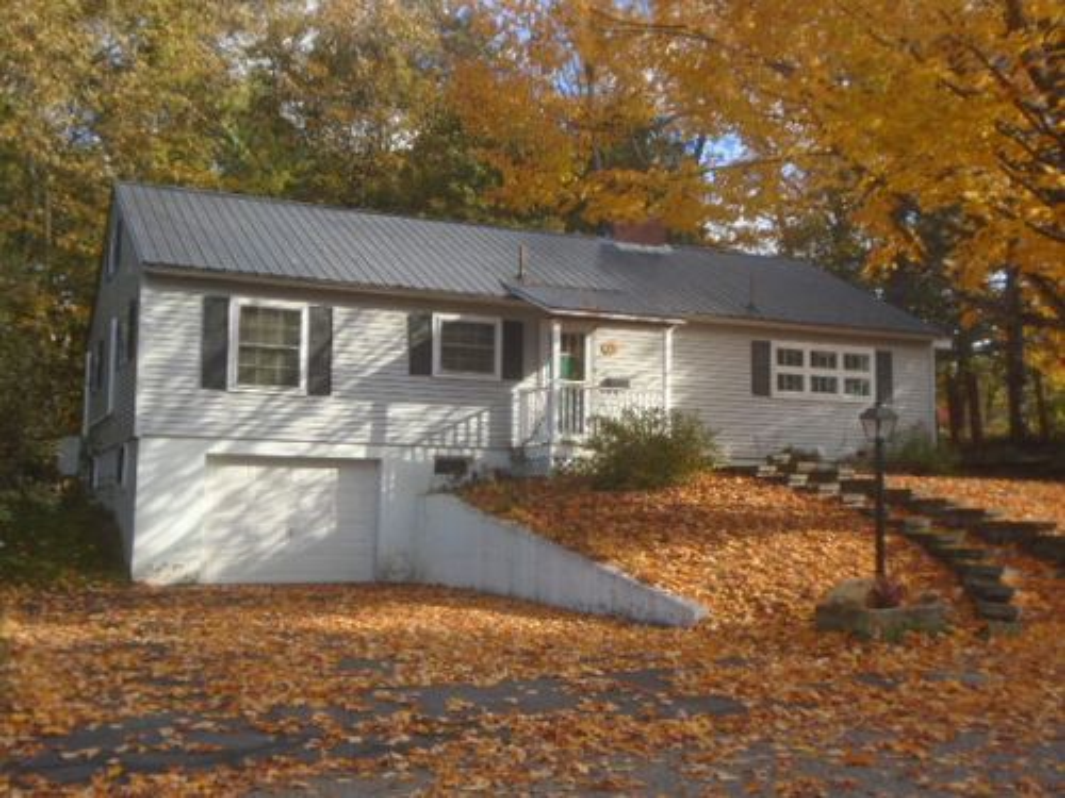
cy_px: 399
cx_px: 532
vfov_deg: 34.3
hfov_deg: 44.8
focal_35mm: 42
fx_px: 1292
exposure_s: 1/250
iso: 100
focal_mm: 7.4
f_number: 4.1
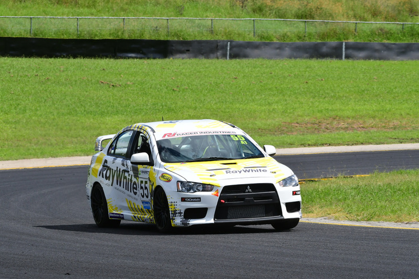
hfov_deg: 6.8
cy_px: 140
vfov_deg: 4.6
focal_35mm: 301
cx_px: 210
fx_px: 3503
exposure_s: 1/640
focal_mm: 200
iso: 400
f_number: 11
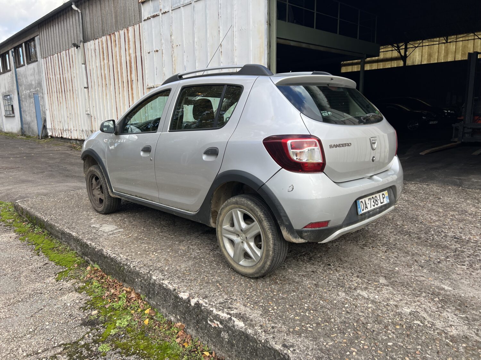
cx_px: 240
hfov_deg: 67.3
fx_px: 361
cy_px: 180
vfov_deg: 53.1
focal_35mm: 26
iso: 50
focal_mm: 5.7
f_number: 1.5
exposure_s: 1/932
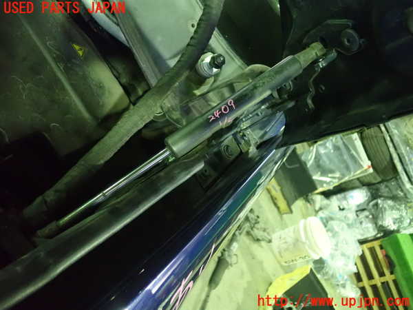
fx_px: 358
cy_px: 155
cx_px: 206
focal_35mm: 30
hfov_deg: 60.0
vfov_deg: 46.8
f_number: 2.3
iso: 1600
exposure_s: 1/30
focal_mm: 5.5
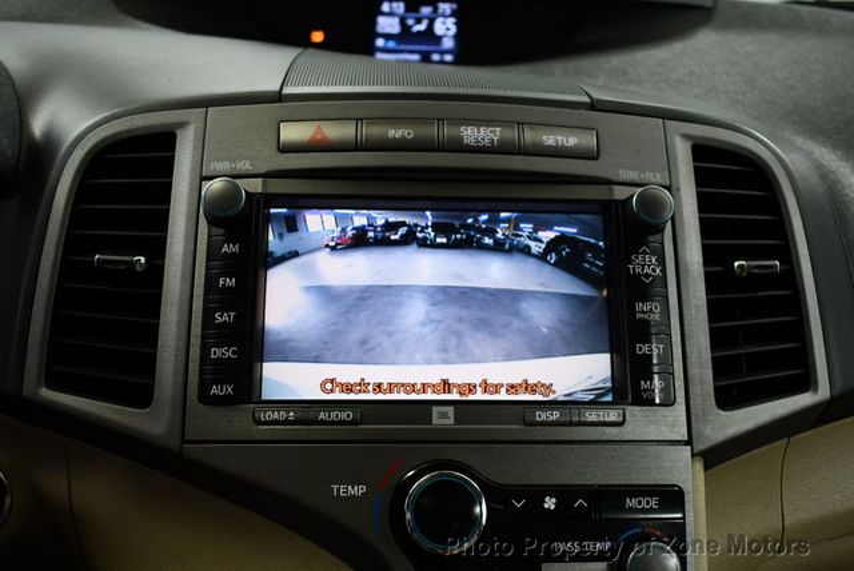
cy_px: 286
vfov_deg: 36.9
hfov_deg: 53.1
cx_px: 427
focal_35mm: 36
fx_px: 855
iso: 1000
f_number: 3.5
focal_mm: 18
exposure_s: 1/125
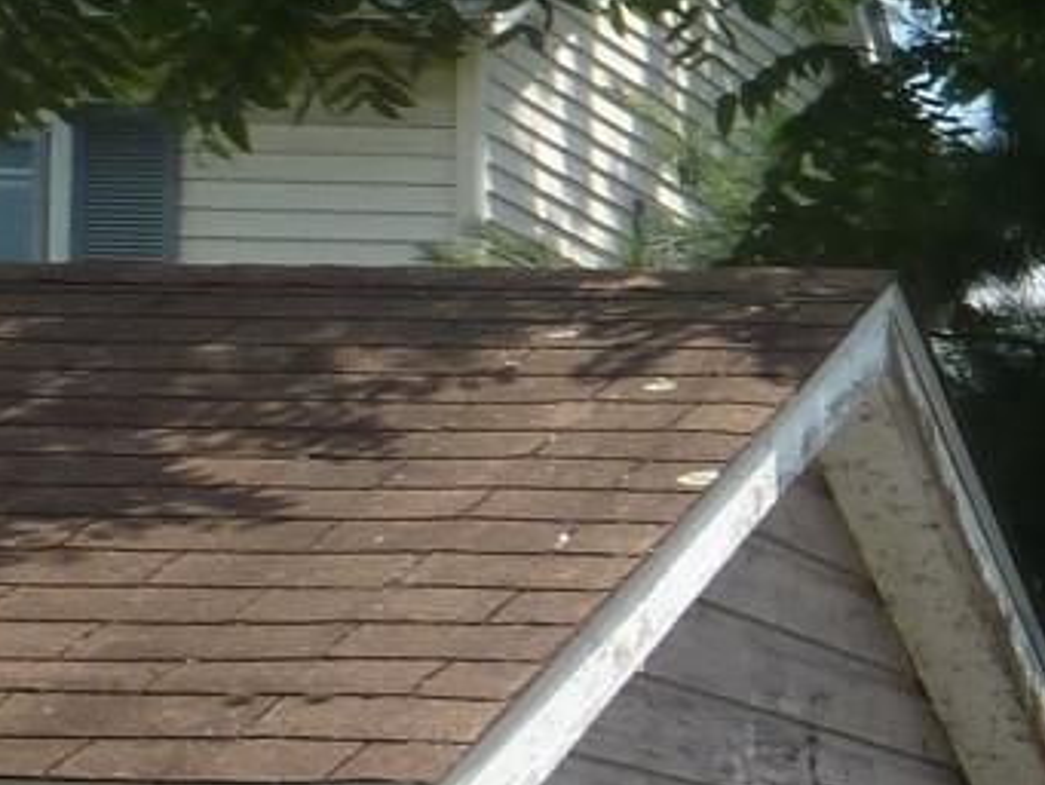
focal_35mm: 144
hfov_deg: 11.1
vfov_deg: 9.9
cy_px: 1285
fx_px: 4349
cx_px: 2639
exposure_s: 1/500
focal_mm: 4.3
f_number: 4
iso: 100
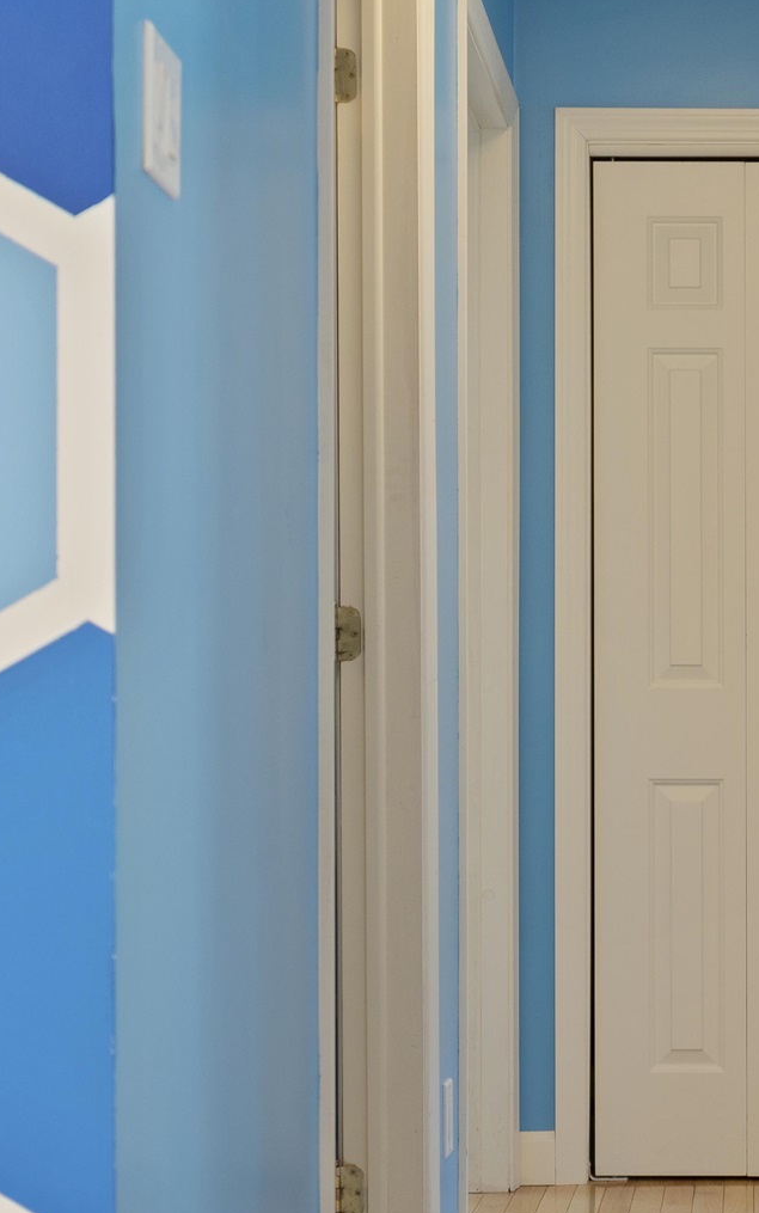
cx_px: 727
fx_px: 2447
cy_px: 865
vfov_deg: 27.6
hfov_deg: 17.3
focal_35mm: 74
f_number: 4
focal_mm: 32
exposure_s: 1/15
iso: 250
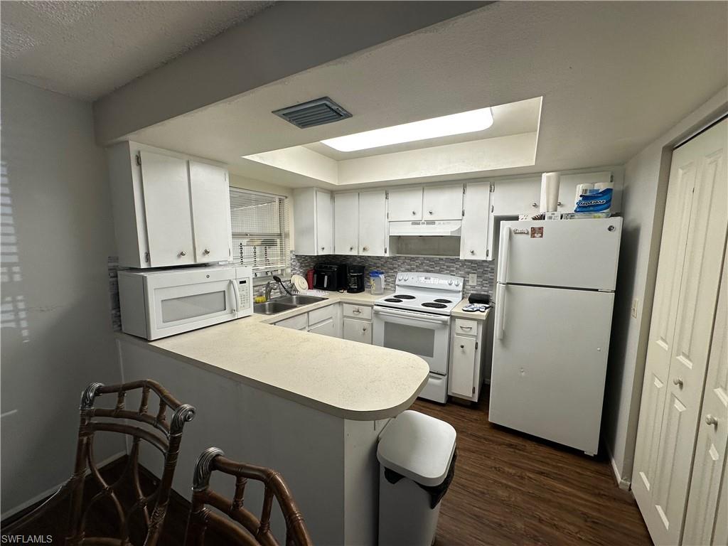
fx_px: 294
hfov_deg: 102.1
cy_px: 273
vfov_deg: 85.7
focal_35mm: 14
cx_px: 364
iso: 80
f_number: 2.2
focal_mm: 2.22
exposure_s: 1/120
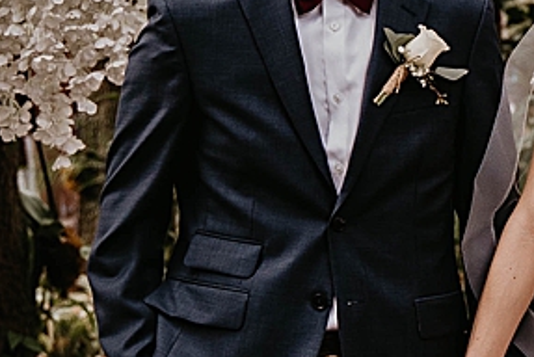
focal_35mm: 156
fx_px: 2316
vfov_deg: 8.8
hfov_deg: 12.8
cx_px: 679
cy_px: 191
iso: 400
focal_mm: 28
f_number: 2.8
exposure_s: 1/320
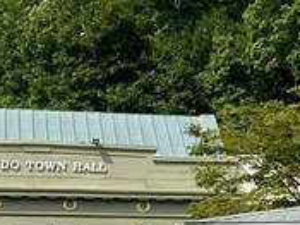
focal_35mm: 190
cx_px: 622
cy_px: -55
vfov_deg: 7.7
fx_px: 1646
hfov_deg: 9.6
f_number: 1.8
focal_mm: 4.25
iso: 32
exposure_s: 1/3731
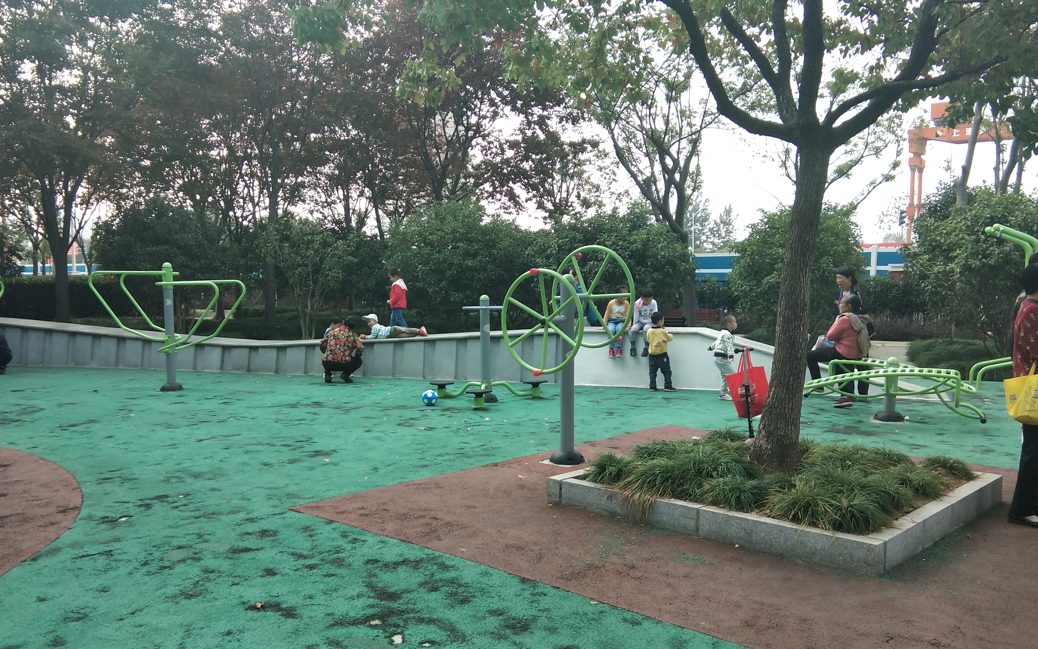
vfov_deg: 34.4
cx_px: 514
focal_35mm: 37
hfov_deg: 52.8
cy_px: 345
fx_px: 1047
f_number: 2.2
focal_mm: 3.69
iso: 50
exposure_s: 1/325
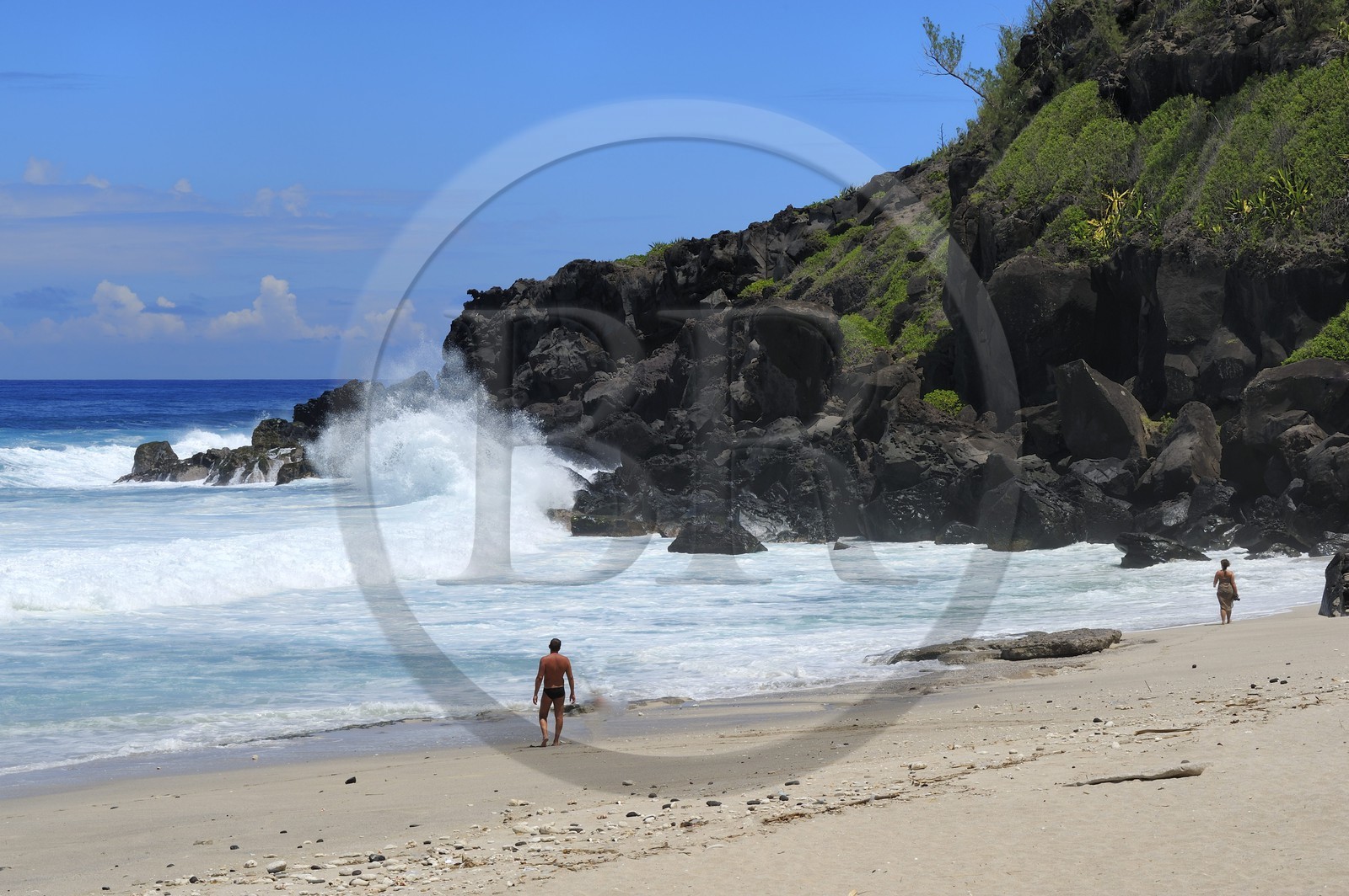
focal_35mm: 90
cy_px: 448
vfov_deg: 15.2
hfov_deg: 22.6
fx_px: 3370
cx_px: 674
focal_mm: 90
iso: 200
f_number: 14
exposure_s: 1/250
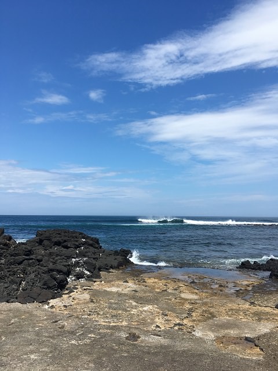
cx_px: 139
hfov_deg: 48.2
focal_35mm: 29
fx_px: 311
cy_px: 186
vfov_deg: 61.7
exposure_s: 1/2024
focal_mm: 4.15
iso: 25
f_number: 2.2
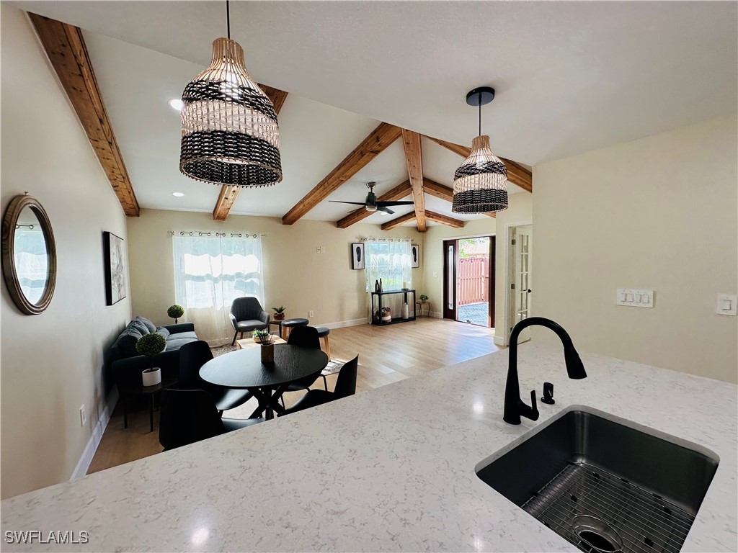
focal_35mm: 14
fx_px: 298
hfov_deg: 102.1
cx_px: 369
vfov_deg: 85.7
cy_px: 276
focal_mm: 2.22
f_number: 2.2
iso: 50
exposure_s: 1/120
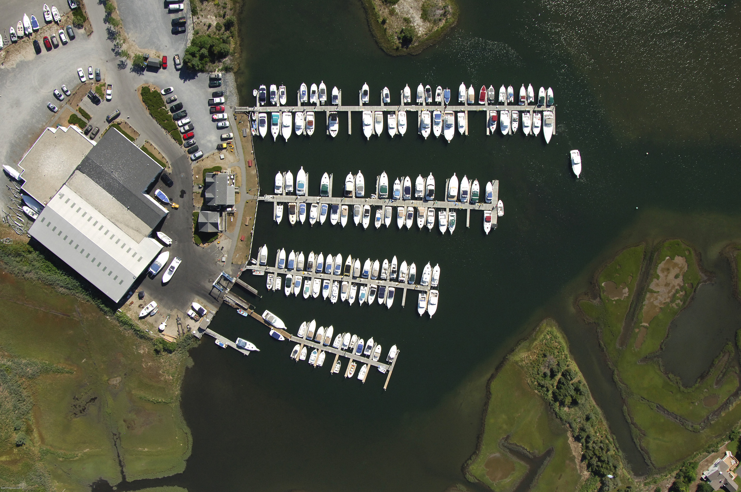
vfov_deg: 36.8
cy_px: 246
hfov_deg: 53.2
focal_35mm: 36
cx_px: 370
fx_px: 740
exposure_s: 1/1000
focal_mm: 24
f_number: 7.6
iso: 400
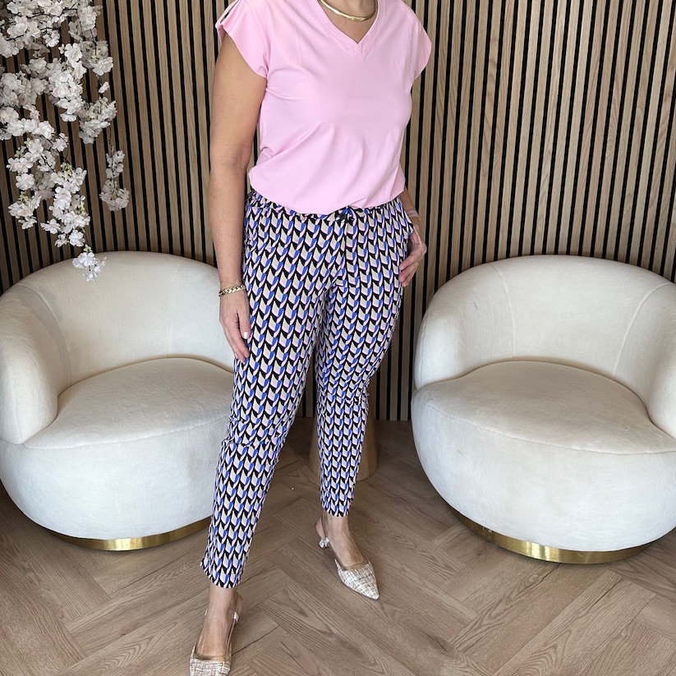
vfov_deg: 49.5
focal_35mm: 33
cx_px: 302
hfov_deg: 49.7
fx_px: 729
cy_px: 274
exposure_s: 1/100
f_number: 1.78
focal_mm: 6.86
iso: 160
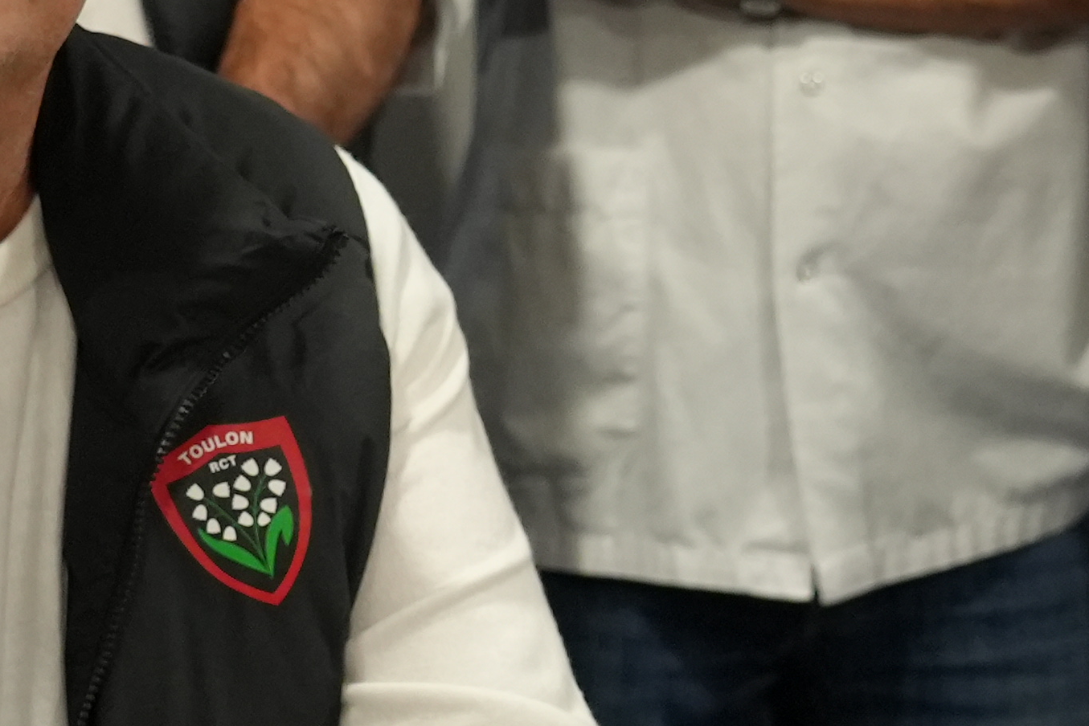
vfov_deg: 6.5
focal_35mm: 212
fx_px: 6414
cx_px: 680
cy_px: 478
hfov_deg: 9.7
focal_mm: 41
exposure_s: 1/160
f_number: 4
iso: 2500
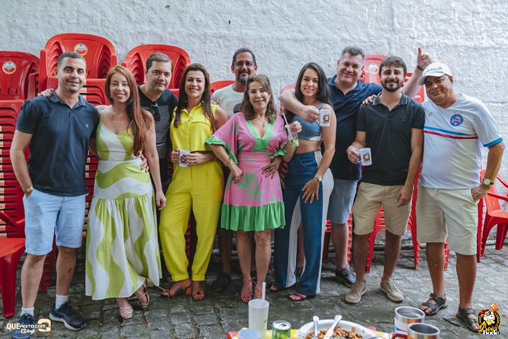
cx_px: 254
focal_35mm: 36
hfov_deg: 53.1
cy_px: 170
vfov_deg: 36.9
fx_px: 508
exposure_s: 1/800
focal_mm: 24
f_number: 3.2
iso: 2500
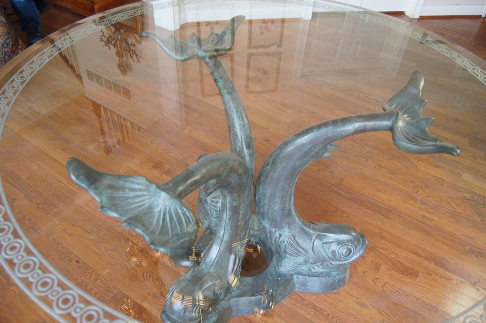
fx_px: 364
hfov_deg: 67.4
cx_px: 243
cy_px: 162
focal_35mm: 27
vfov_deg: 47.9
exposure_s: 1/30
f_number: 3.5
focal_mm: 18
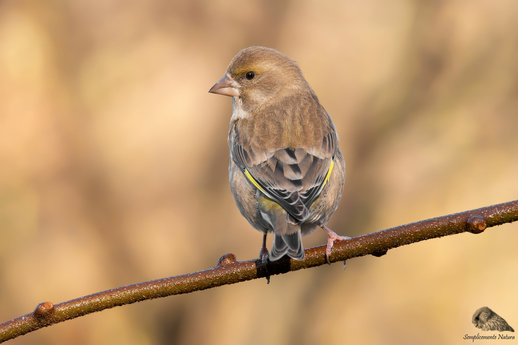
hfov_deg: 1.7
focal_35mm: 1200
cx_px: 259
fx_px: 17265
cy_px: 172
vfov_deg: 1.1
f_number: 8
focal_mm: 600
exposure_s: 1/200
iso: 400
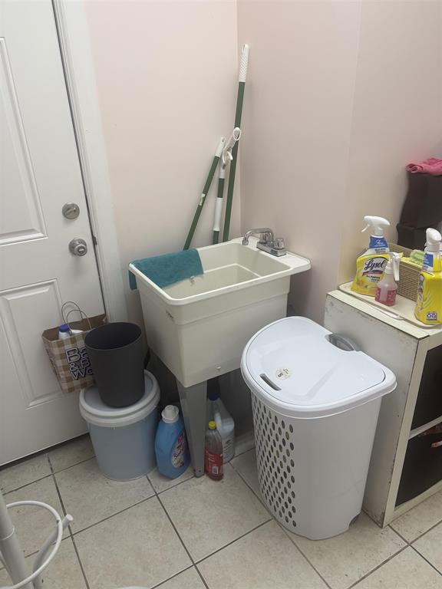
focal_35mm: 26
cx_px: 221
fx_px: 443
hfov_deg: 53.1
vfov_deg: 67.3
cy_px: 294
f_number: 1.6
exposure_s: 1/60
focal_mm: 5.96
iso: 100
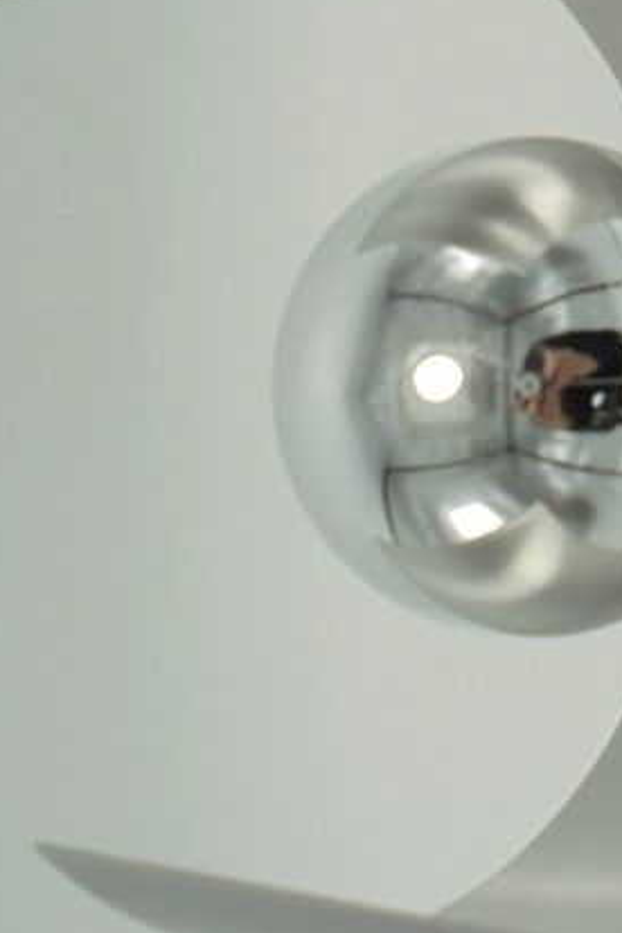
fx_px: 2229
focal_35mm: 86
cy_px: 407
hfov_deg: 15.4
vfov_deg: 23.6
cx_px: 710
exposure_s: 1/80
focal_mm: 6.9
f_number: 4.2
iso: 100
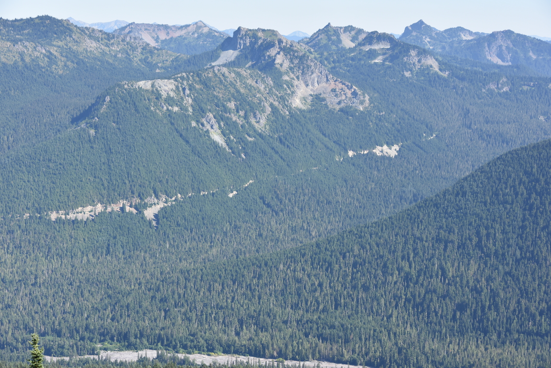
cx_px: 276
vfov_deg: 20.9
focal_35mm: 65
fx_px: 995
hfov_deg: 31.0
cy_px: 184
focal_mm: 65
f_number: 7.1
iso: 100
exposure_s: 1/200
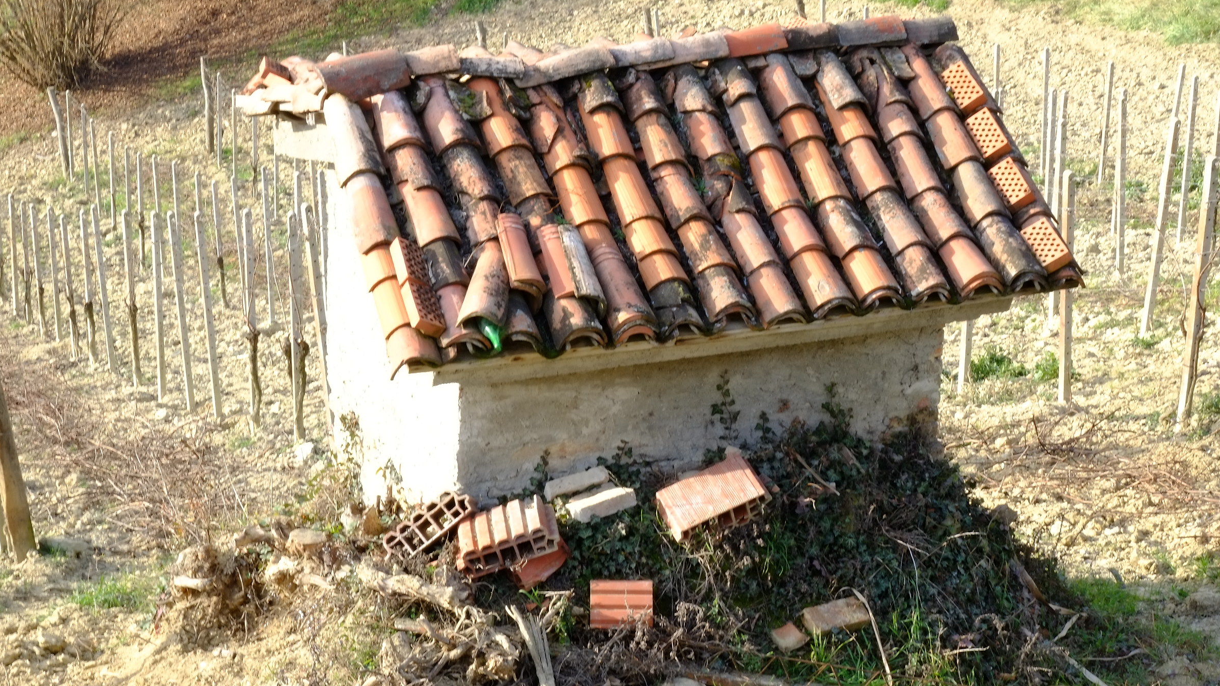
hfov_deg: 22.7
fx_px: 3041
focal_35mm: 94
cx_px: 613
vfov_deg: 12.9
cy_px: 364
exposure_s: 1/13
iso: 320
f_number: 22
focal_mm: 59.6
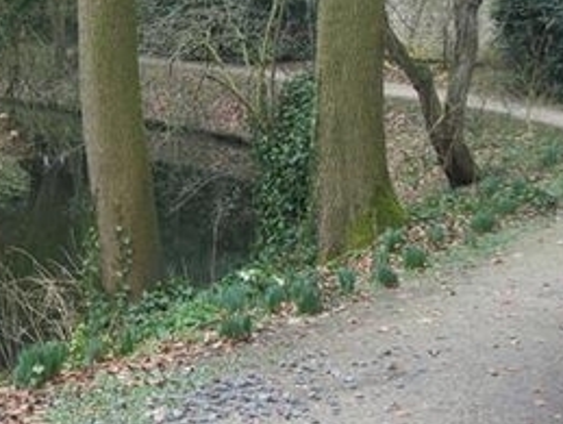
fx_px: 1205
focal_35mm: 74
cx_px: 67
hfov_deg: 25.6
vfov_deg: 19.6
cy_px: 48
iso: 80
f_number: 2.9
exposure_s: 1/160
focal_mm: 5.7
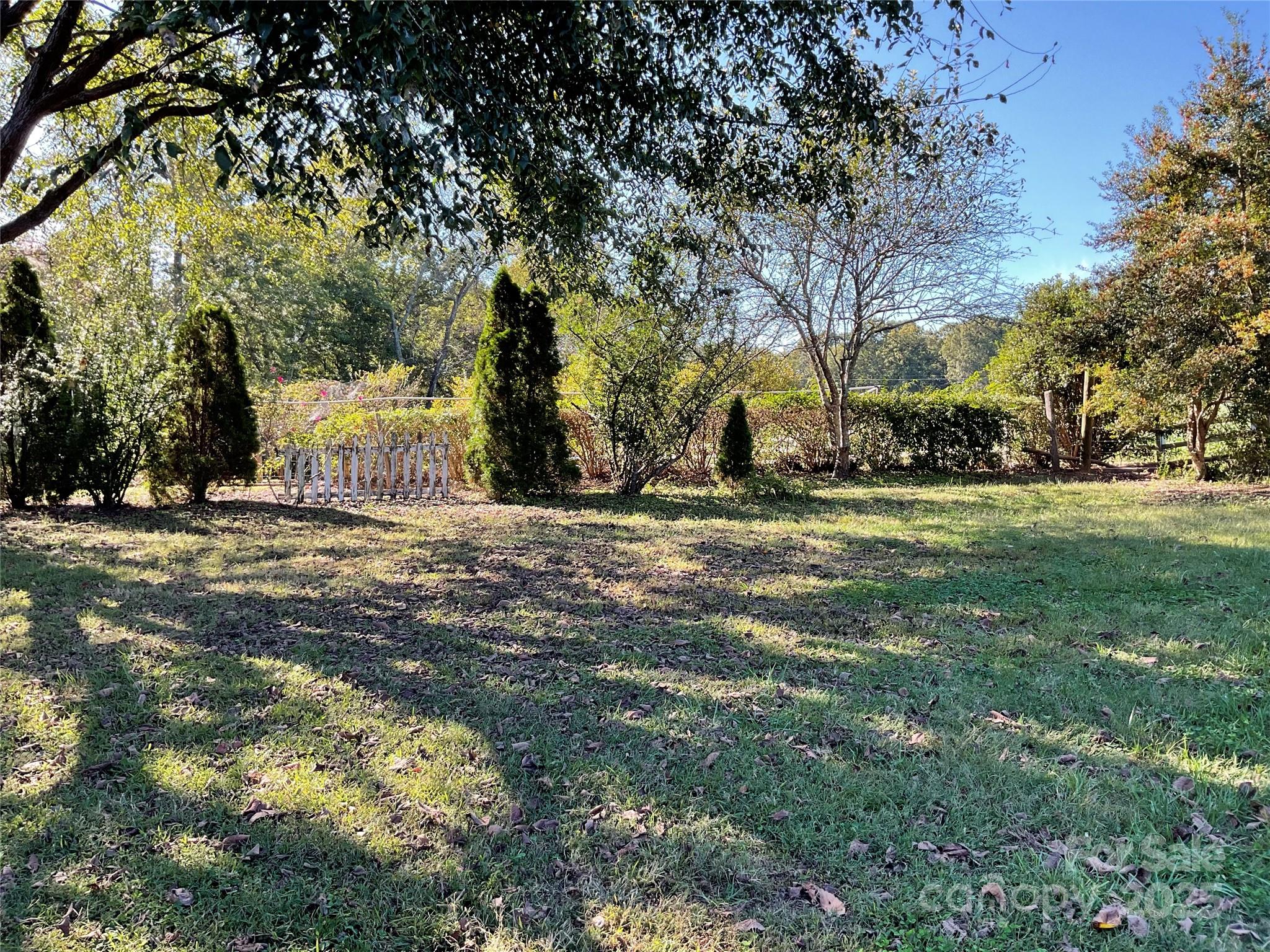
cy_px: 476
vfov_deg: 48.2
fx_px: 1064
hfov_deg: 61.7
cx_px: 635
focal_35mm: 29
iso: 16
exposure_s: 1/209
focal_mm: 3
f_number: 1.8
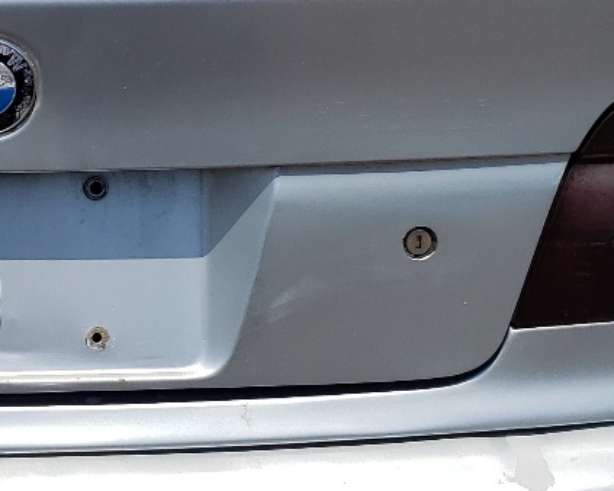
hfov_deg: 19.3
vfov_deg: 16.0
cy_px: 237
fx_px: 1744
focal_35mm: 96
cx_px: -19
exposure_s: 1/5000
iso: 50
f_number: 1.5
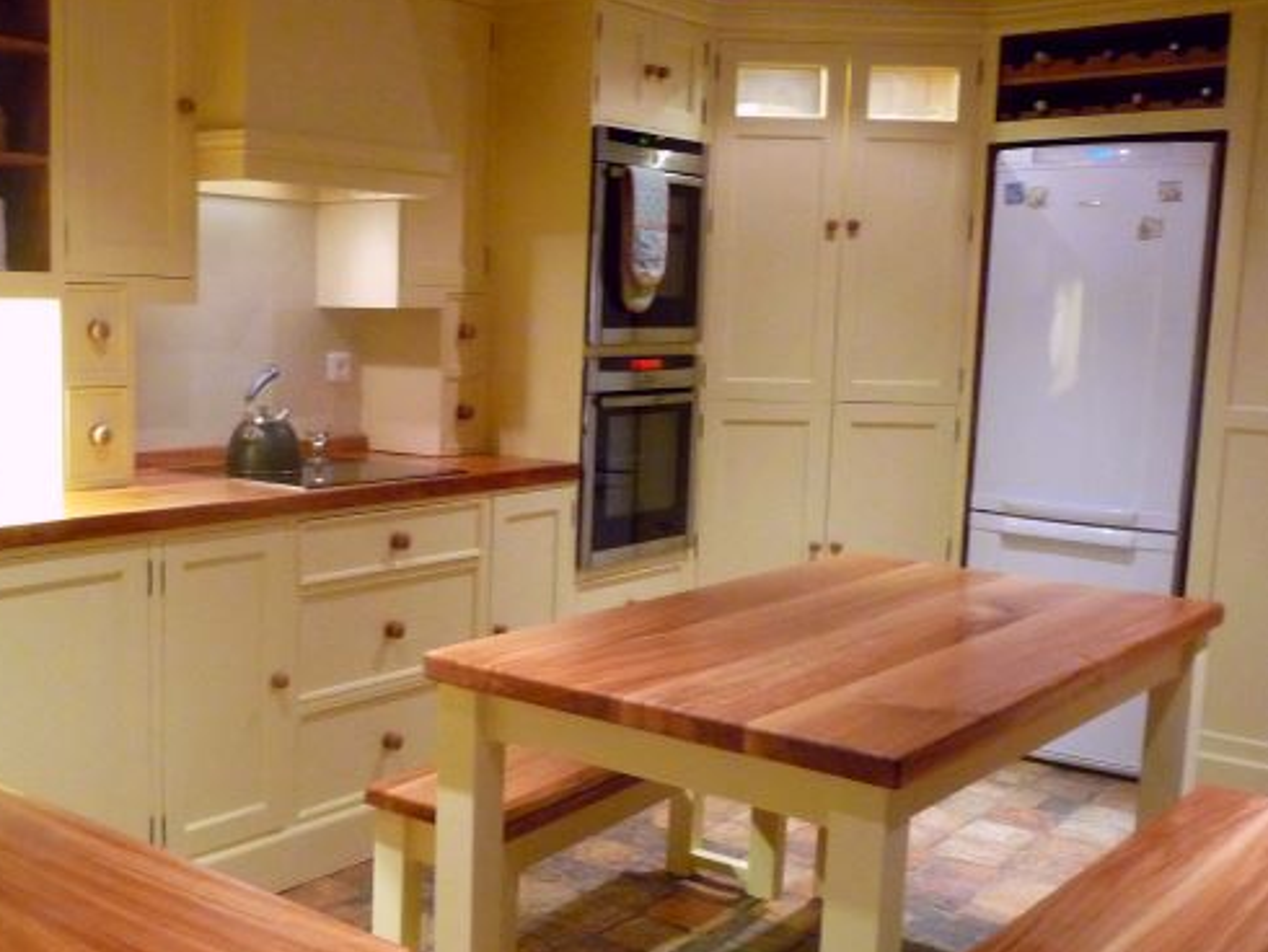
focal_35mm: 40
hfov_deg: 45.7
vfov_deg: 36.0
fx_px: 1466
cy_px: 495
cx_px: 370
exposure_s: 1/8
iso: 400
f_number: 3.3
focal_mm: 4.7
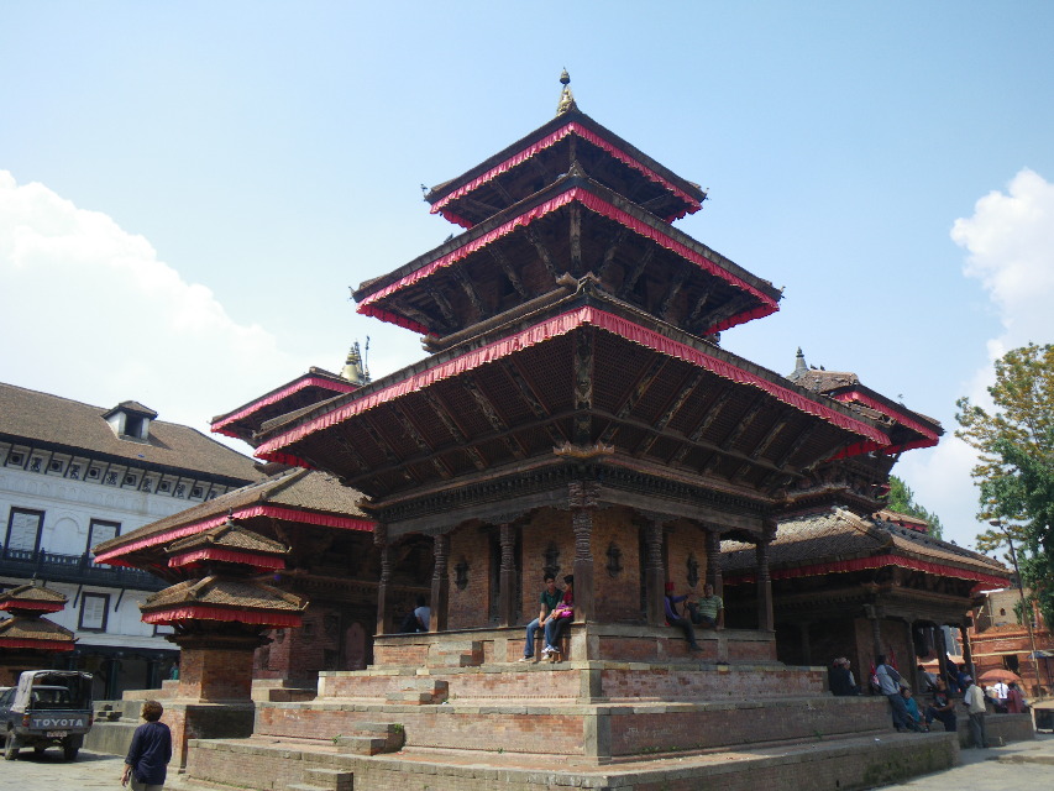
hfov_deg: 63.4
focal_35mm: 28
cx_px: 527
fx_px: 853
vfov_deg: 49.8
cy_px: 396
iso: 50
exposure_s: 1/200
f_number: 4.2
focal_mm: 5
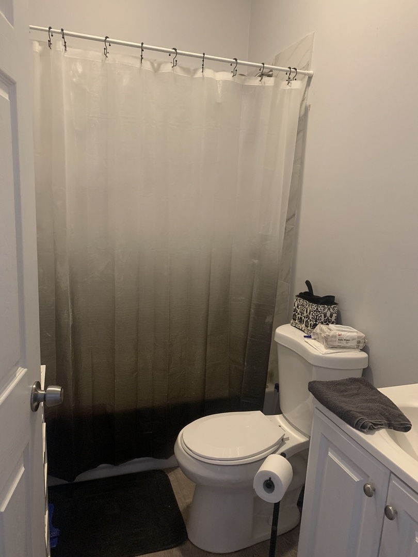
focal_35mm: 26
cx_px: 209
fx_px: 419
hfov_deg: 53.1
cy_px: 278
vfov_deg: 67.3
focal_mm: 4.25
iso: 500
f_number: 1.8
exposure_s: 1/30
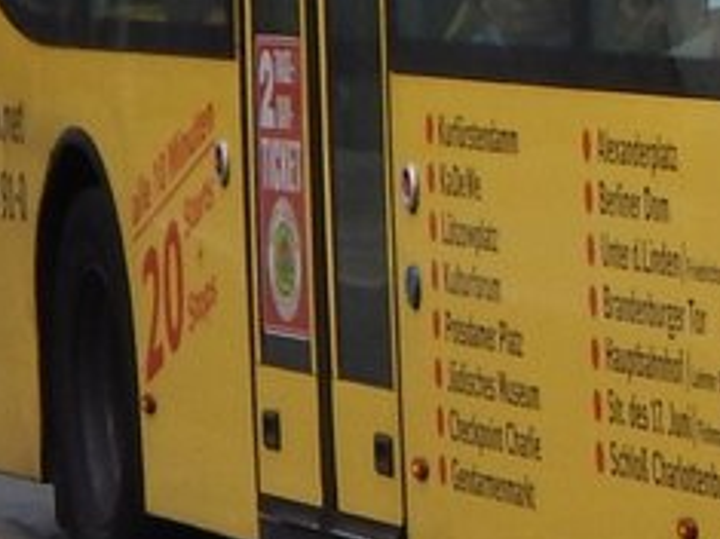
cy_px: -415
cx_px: 1526
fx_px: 7962
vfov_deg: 3.9
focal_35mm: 383
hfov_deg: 5.1
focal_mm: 13.5
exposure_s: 1/320
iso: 125
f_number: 4.2
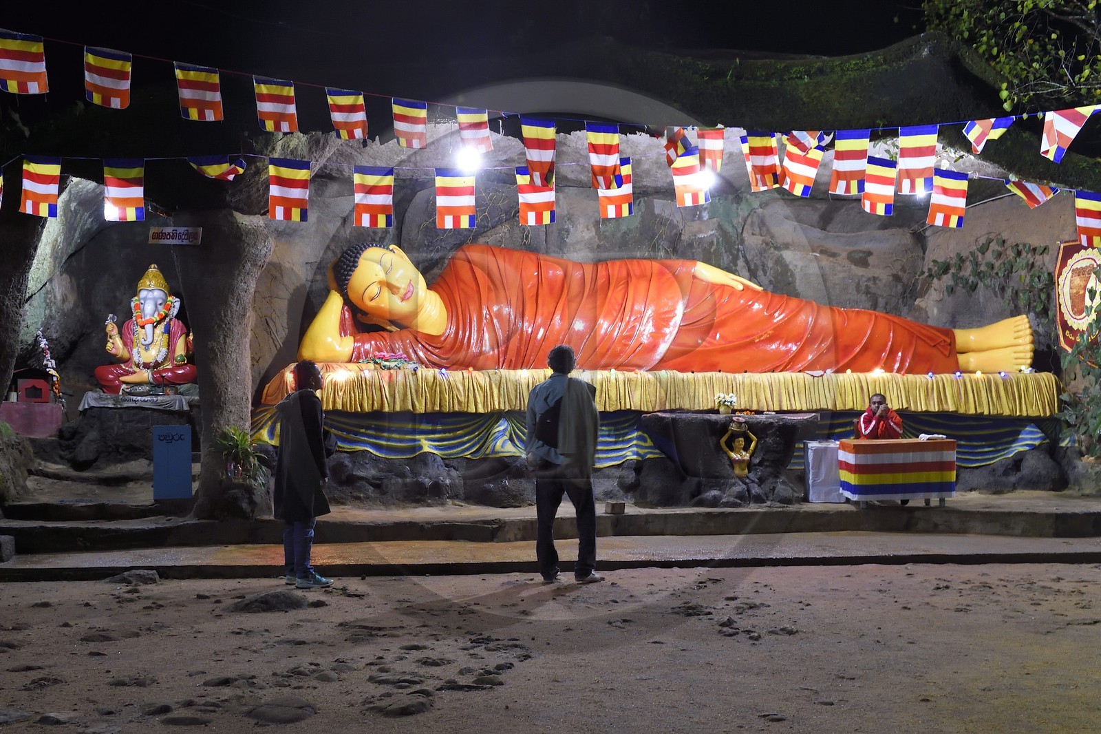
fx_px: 826
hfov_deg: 67.4
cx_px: 550
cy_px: 367
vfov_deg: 47.9
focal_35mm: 27
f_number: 5.6
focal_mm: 27
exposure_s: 1/10
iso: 3200
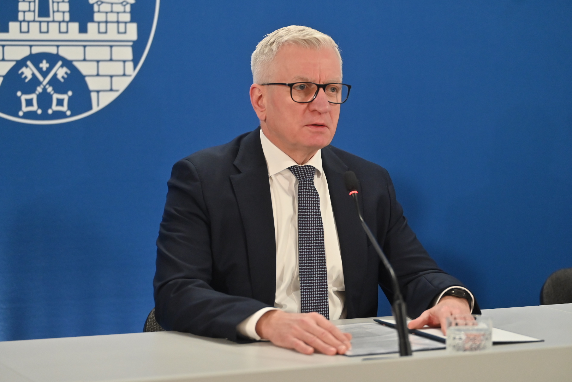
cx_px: 286
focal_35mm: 105
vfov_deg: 13.0
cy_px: 191
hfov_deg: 19.5
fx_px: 1668
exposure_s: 1/400
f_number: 2.8
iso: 2500
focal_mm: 105
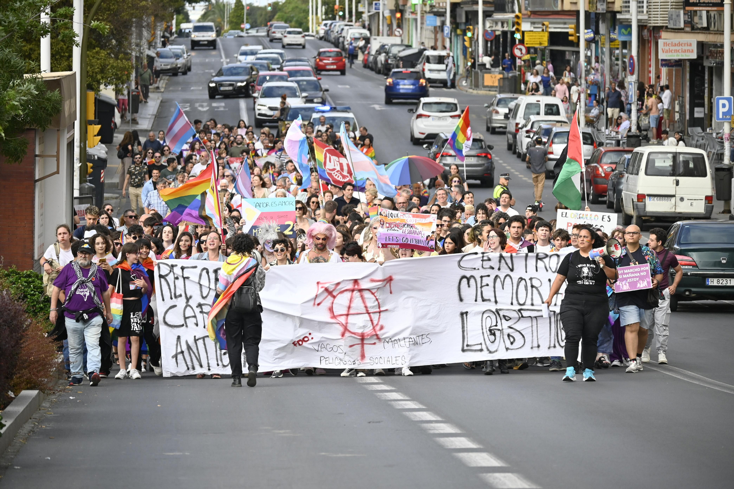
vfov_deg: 5.7
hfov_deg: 8.6
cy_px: 244
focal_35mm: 240
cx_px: 367
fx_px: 4892
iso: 160
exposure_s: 1/250
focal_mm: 160
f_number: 5.6
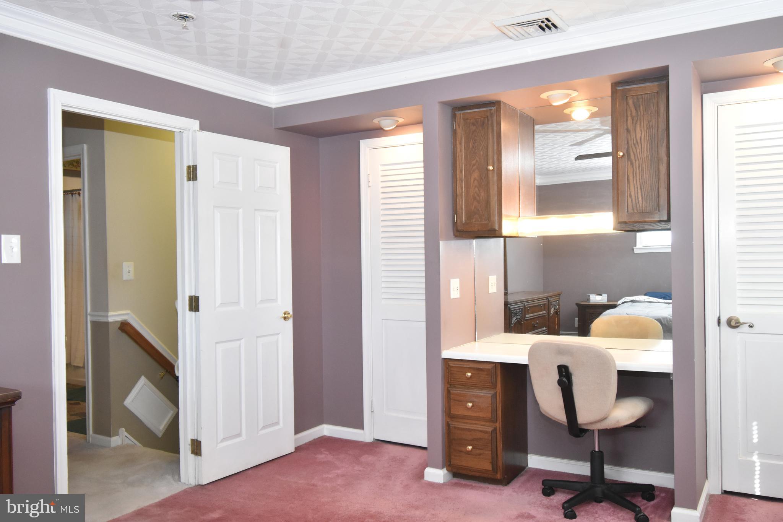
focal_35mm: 30
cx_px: 392
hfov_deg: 61.9
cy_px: 261
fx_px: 652
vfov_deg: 43.6
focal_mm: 20
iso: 1600
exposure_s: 1/60
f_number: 5.6
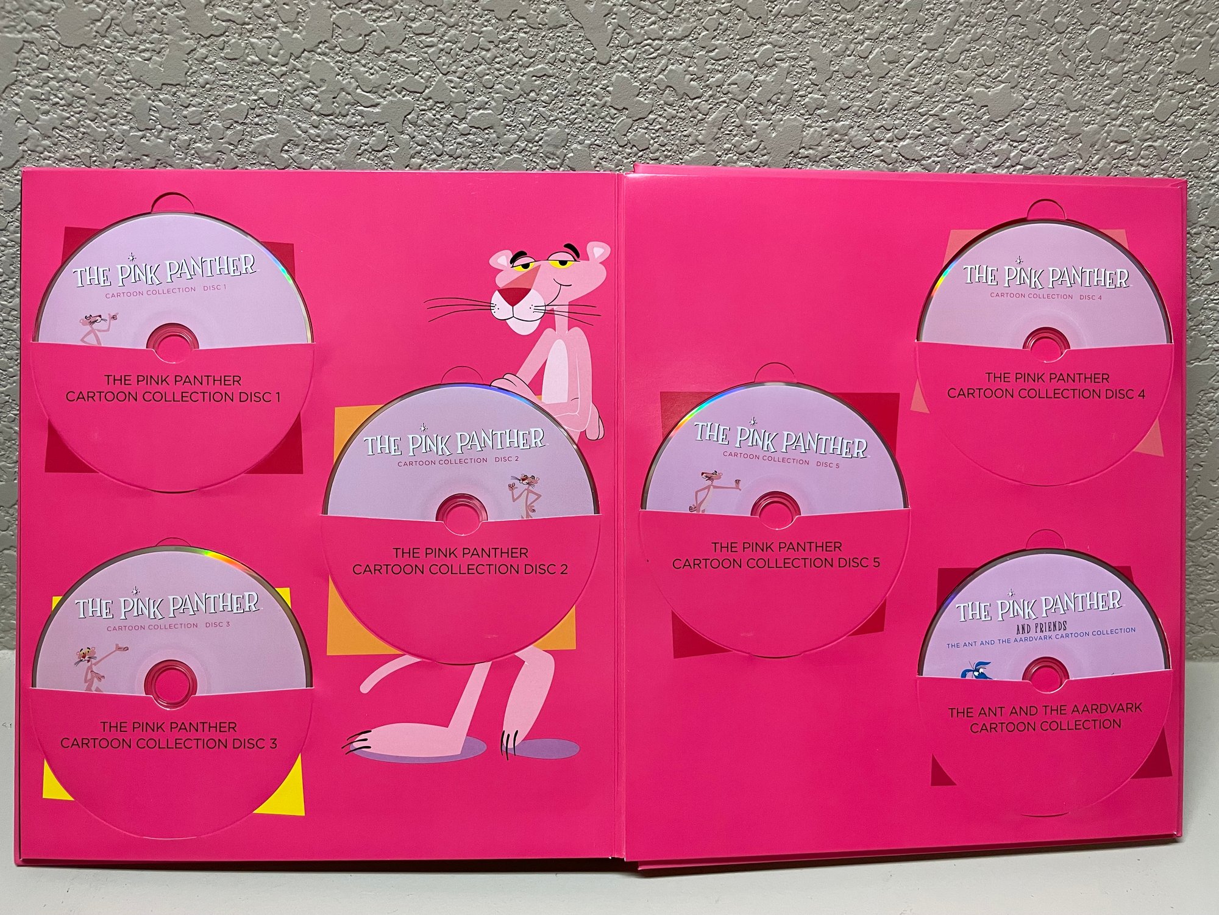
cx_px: 610
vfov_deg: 53.1
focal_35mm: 26
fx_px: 916
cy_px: 458
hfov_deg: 67.3
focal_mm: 4.2
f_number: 1.6
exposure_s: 1/60
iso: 80
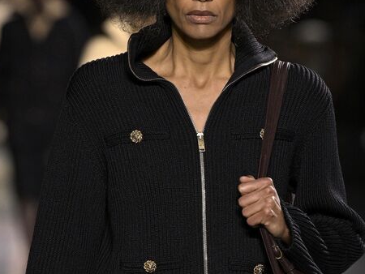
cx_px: 191
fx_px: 4463
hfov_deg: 4.7
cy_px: 197
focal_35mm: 423
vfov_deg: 3.5
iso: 2000
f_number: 4.5
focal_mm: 200
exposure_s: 1/640
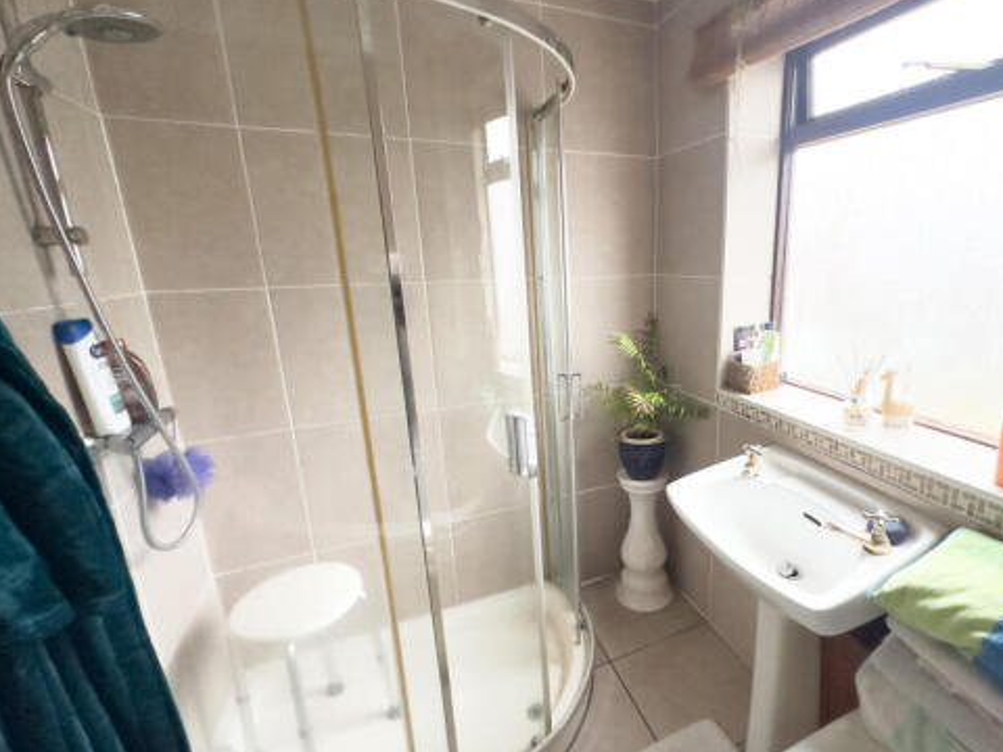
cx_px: 605
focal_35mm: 17
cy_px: 377
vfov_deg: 74.7
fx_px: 493
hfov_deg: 89.8
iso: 250
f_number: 2.2
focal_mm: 2.22
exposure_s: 1/100
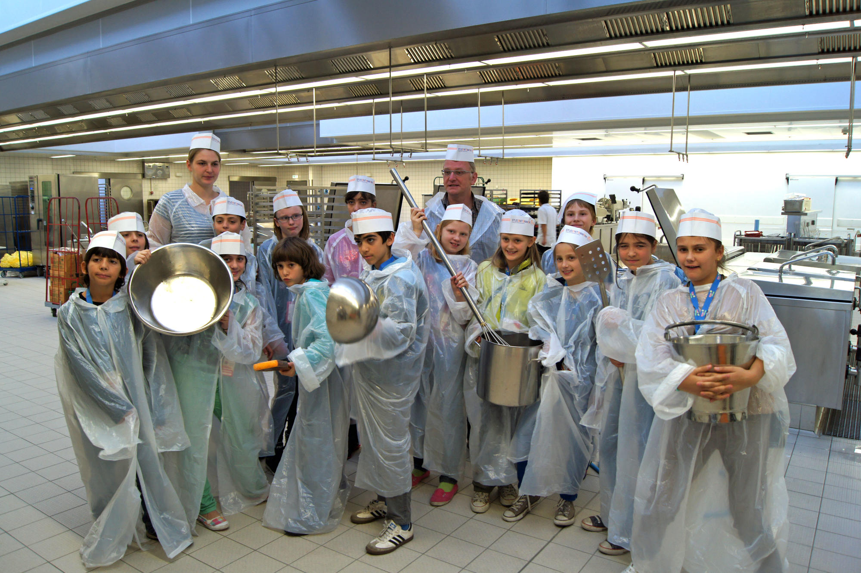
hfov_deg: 67.4
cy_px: 286
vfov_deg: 47.9
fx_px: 645
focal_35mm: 27
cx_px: 430
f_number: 5.6
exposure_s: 1/50
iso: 200
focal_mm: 18
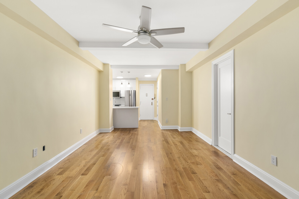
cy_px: 100
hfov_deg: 85.4
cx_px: 150
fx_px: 162
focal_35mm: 20
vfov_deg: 63.2
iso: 100
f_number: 8
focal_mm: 13
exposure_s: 1/3
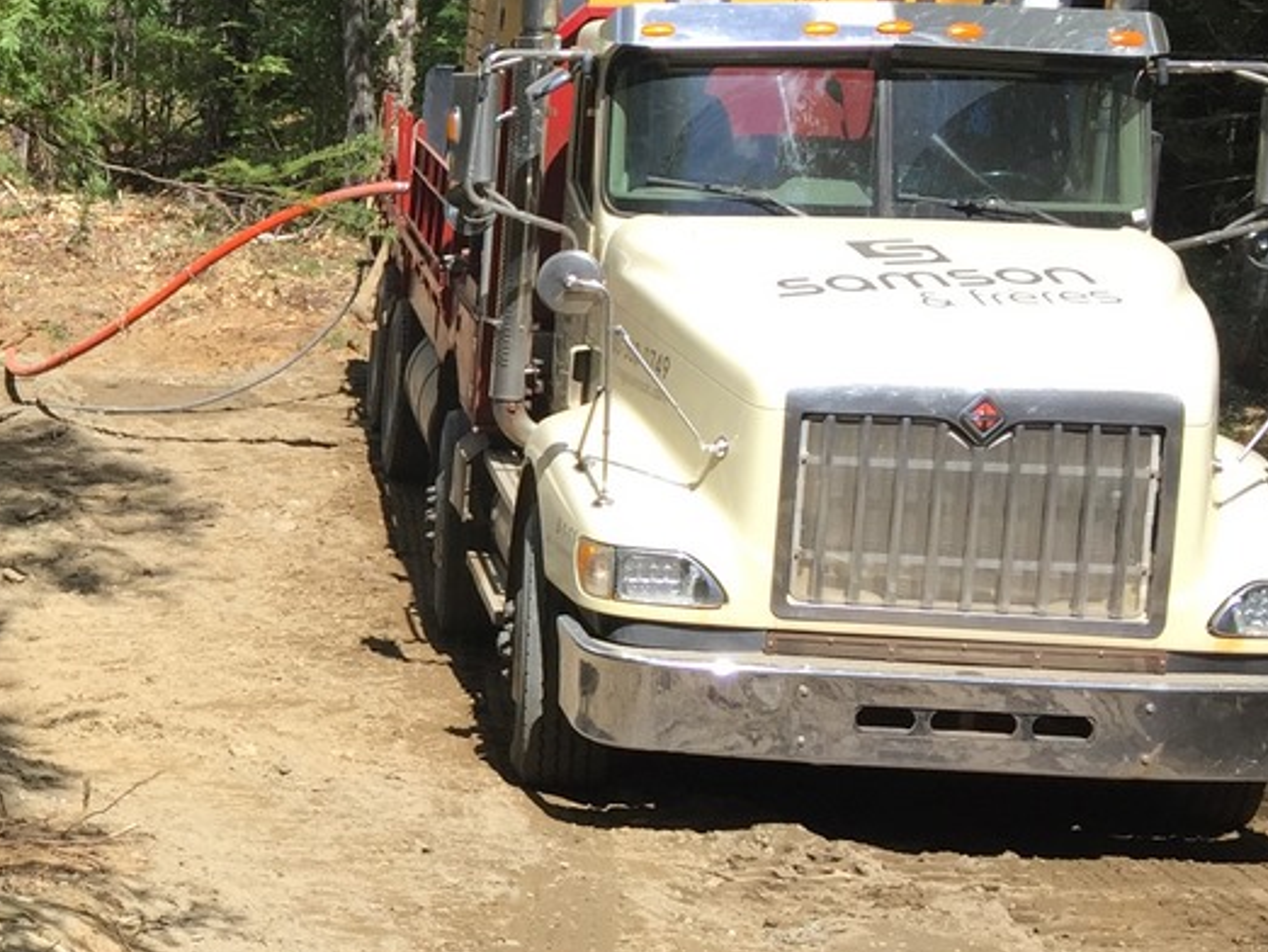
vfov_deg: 18.4
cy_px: 435
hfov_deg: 22.1
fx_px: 2932
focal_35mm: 80
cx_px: -350
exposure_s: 1/1199
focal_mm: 4.15
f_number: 2.2
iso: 32
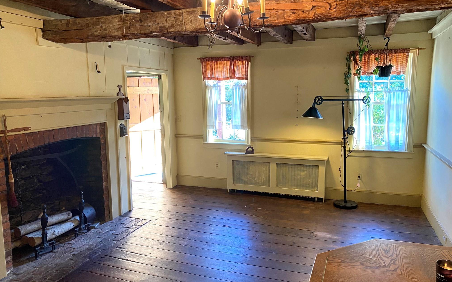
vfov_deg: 44.5
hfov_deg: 66.5
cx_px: 229
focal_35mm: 28
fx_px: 345
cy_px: 144
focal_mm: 4.25
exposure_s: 1/60
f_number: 1.8
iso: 125
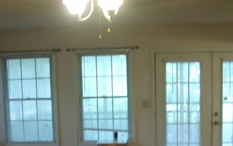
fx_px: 387
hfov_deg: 33.5
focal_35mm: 61
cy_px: 142
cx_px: 111
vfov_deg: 20.7
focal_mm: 5.8
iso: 140
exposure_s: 1/10
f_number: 2.8
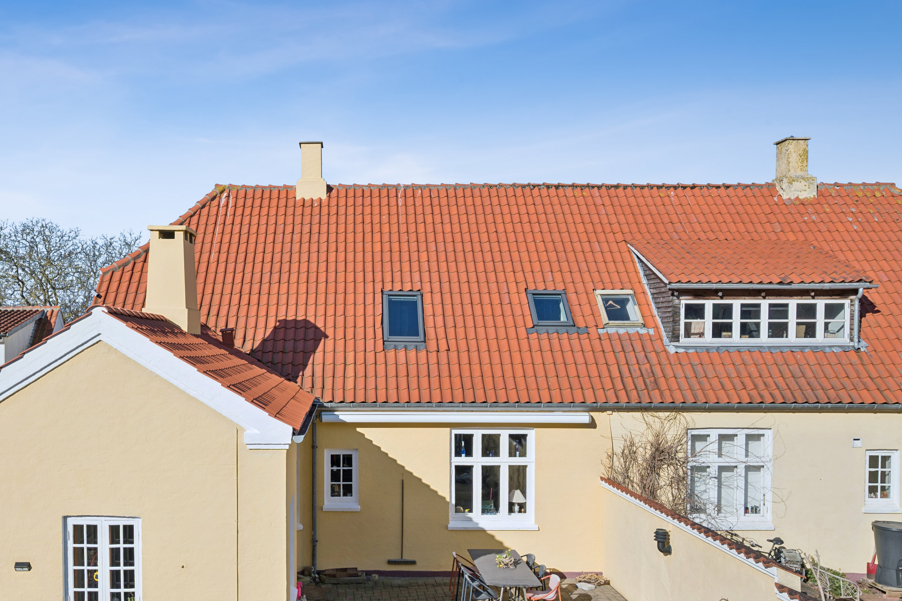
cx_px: 318
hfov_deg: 59.7
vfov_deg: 42.4
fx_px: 768
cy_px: 385
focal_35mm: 31
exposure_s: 1/1000
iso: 250
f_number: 8
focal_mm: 23.5
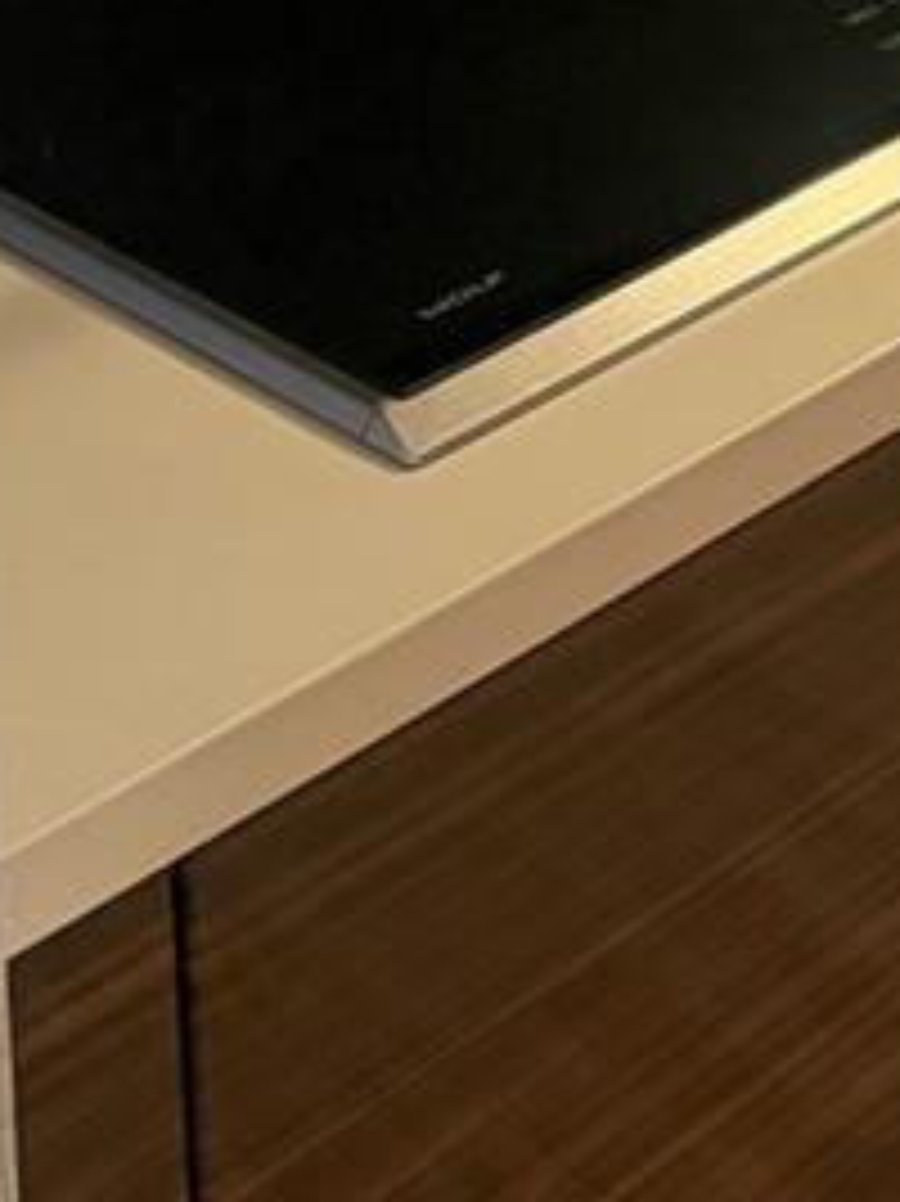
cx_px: 1192
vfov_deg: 15.0
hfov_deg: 13.2
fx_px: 3747
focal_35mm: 108
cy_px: -1175
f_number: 1.78
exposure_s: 1/60
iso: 500
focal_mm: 6.76
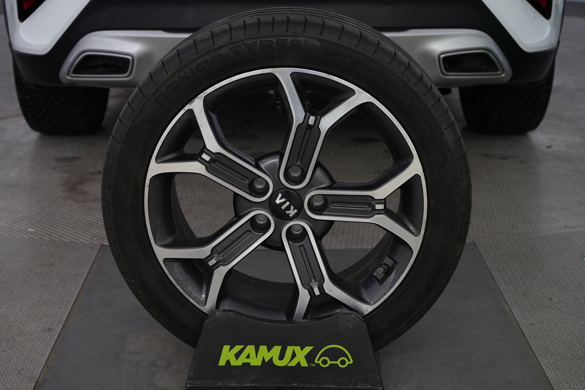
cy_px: 195
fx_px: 894
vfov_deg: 24.6
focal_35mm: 55
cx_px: 292
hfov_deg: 36.2
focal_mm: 55
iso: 800
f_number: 6.3
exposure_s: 1/25
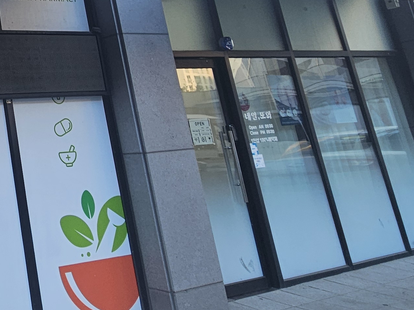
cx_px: -153
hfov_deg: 31.8
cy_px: 32
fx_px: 490
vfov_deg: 33.3
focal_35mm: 41
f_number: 2.2
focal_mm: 2.2
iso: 50
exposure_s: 1/140
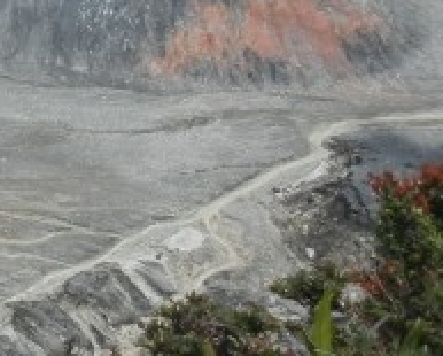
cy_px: 69
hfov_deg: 11.4
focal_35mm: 155
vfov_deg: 10.0
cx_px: -386
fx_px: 2035
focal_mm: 5.4
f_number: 7
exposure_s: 1/665
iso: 160
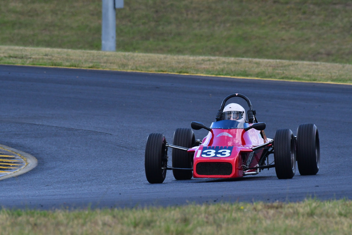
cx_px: 176
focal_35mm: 750
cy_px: 118
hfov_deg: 2.7
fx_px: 7336
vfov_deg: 1.8
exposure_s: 1/640
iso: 1000
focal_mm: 500
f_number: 11
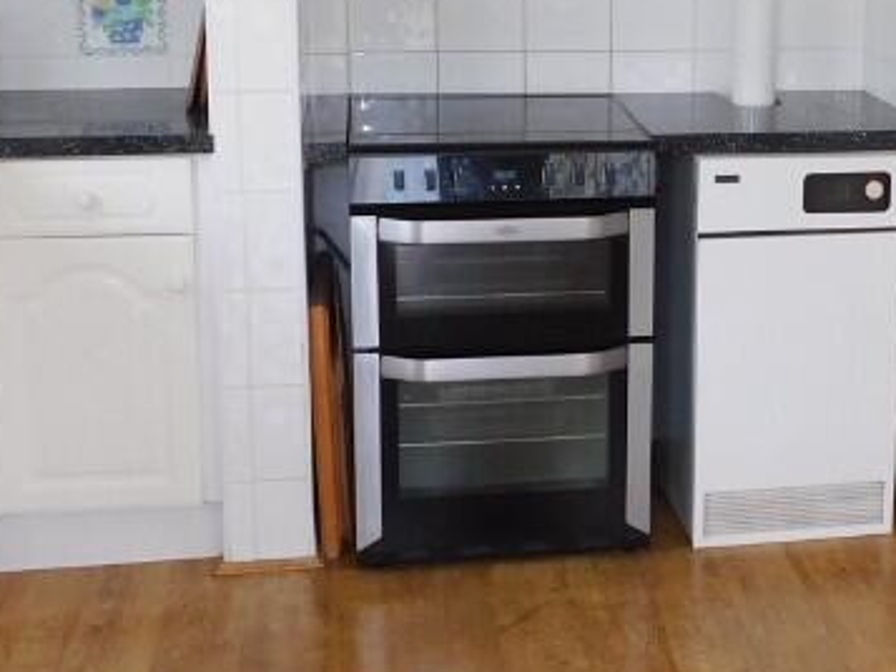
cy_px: 143
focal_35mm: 66
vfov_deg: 22.0
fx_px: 1709
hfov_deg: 28.6
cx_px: 745
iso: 125
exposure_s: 1/50
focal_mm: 4
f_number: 3
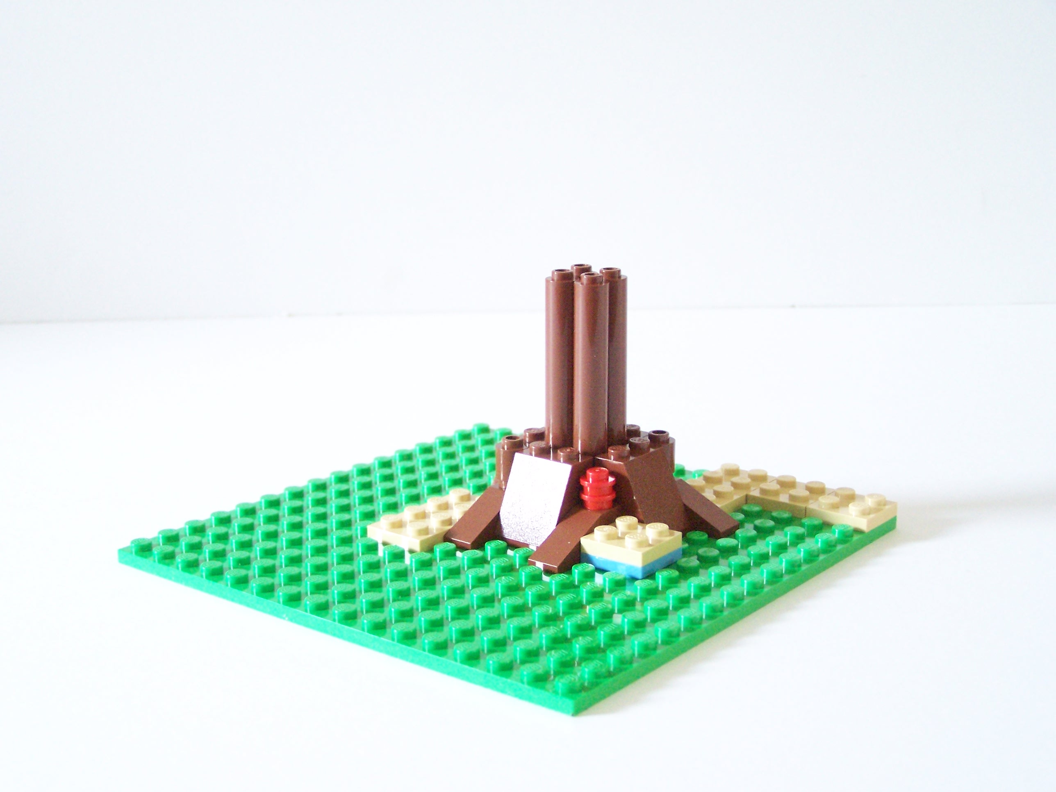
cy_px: 396
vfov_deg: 26.1
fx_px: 1708
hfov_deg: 34.3
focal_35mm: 56
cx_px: 528
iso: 400
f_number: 3.1
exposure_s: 1/15
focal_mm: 9.3
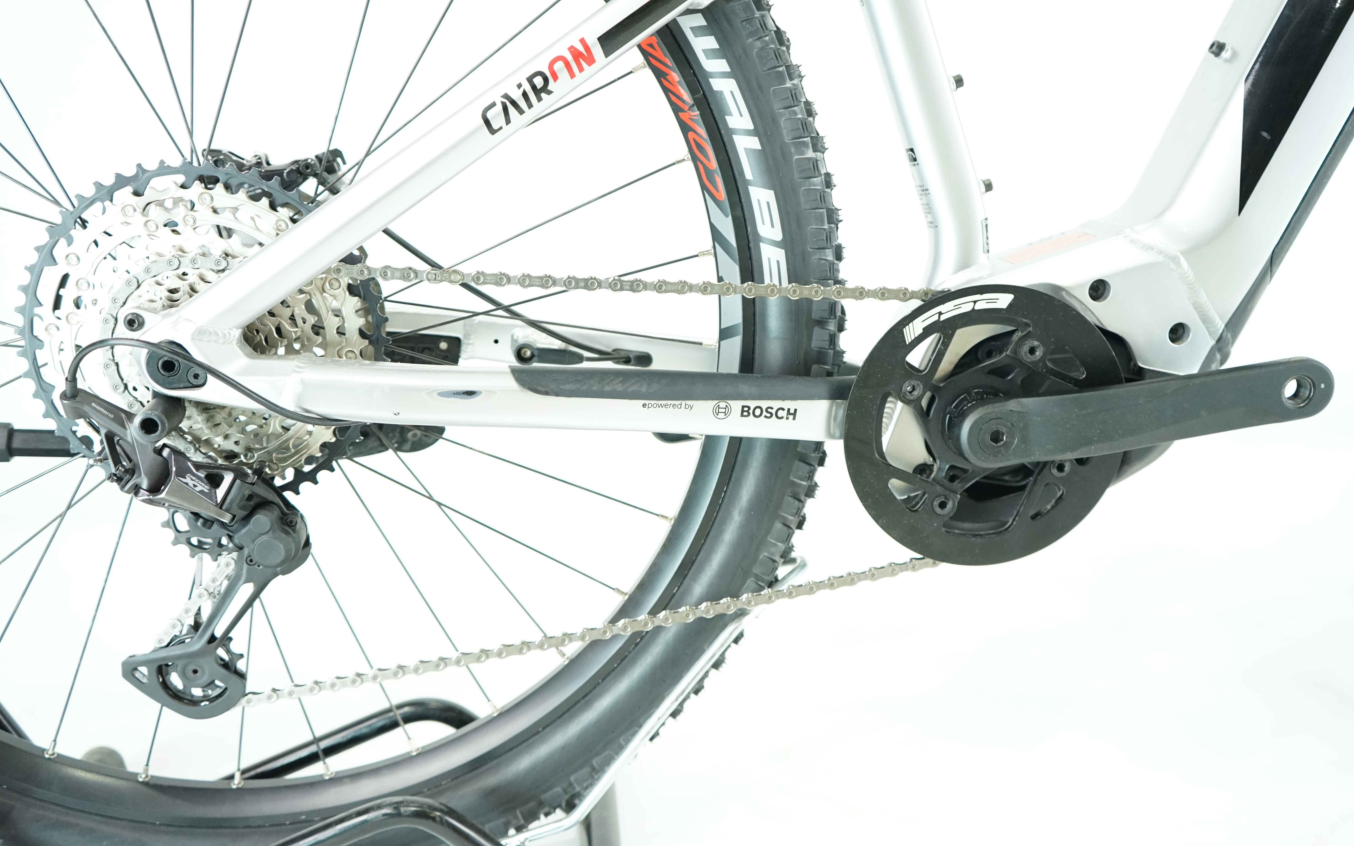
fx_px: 1181
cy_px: 397
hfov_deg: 59.7
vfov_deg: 39.4
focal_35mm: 32
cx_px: 682
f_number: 4
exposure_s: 1/200
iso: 2500
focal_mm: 31
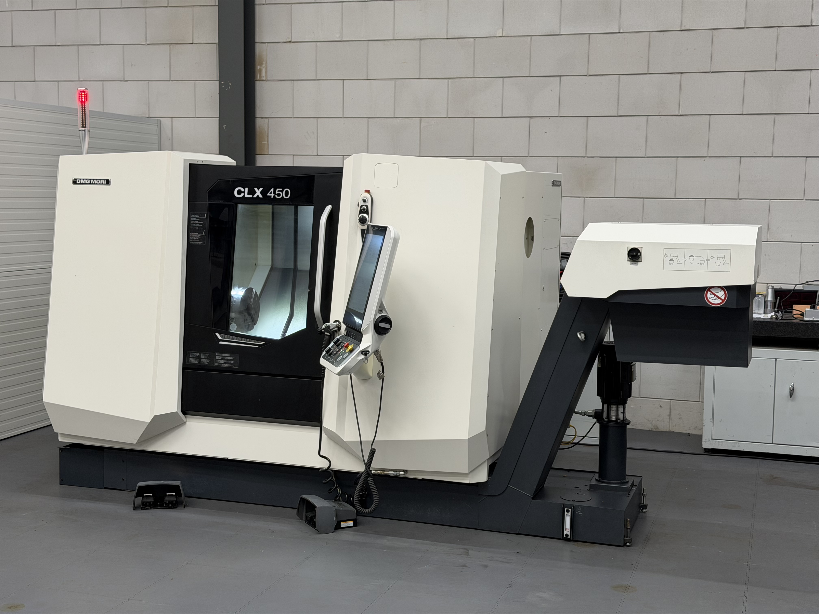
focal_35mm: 48
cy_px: 307
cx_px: 410
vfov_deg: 30.3
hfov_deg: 39.7
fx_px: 1136
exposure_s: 1/91
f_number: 1.78
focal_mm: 6.76
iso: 100
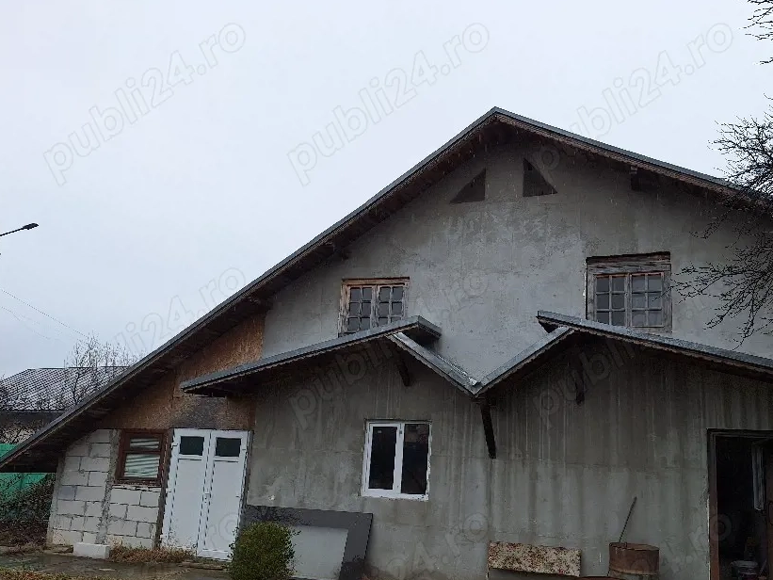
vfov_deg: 49.4
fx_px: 625
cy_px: 350
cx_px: 450
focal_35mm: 28
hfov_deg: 63.1
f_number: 1.8
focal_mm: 5.54
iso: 40
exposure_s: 1/385
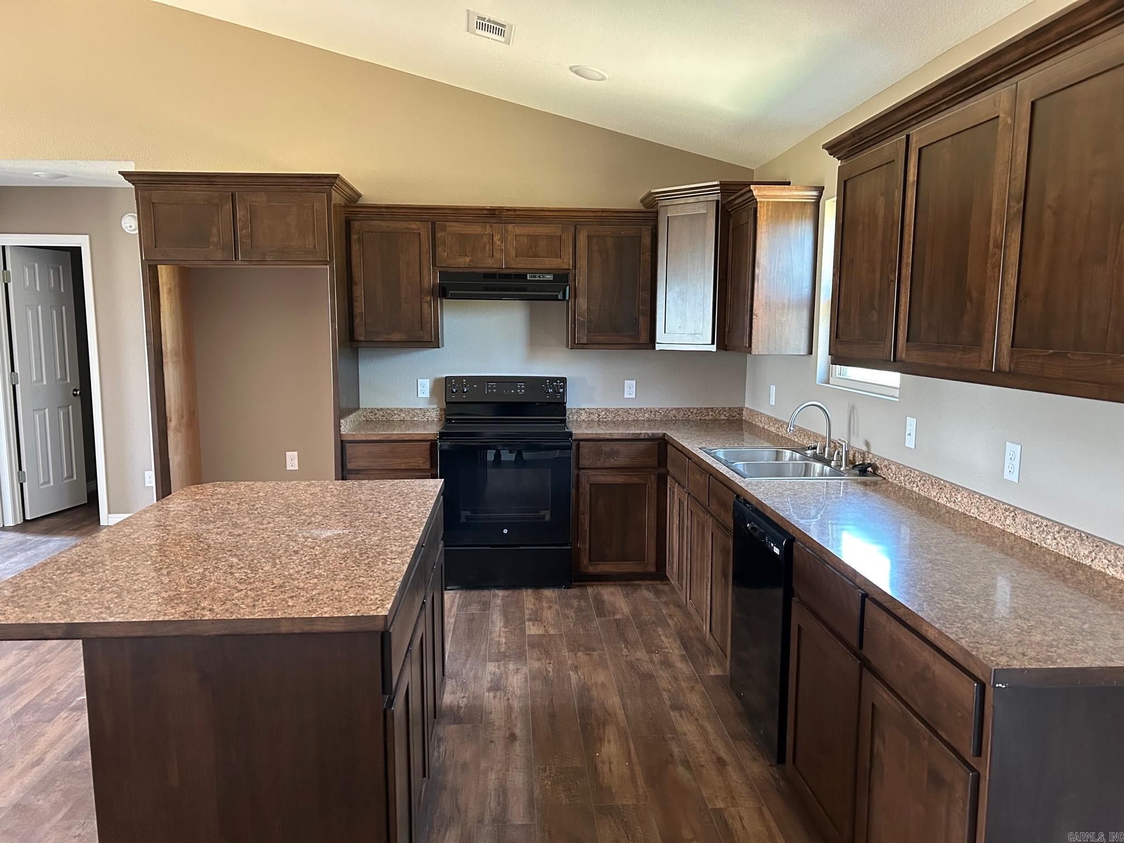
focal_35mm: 26
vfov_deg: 53.1
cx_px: 562
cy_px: 422
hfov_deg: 67.3
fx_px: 844
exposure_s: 1/60
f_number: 1.5
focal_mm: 5.7
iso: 500
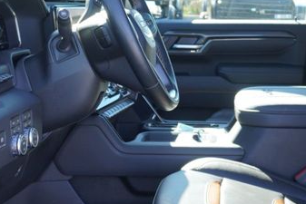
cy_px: 118
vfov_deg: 18.7
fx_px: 621
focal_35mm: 73
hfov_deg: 27.5
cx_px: 205
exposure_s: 1/60
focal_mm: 16
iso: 100
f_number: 4
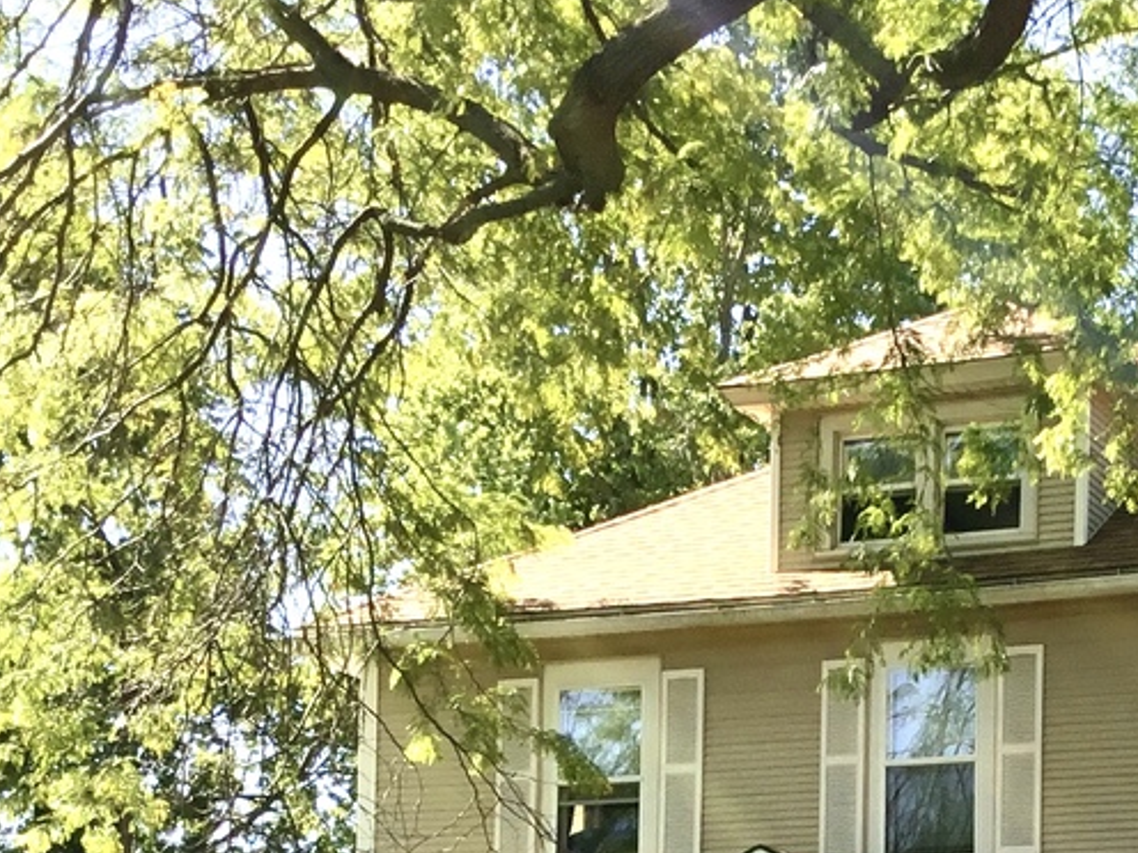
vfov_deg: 15.6
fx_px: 2959
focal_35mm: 90
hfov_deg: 21.1
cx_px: 1115
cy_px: 1124
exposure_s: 1/418
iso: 25
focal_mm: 3.3
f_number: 2.4
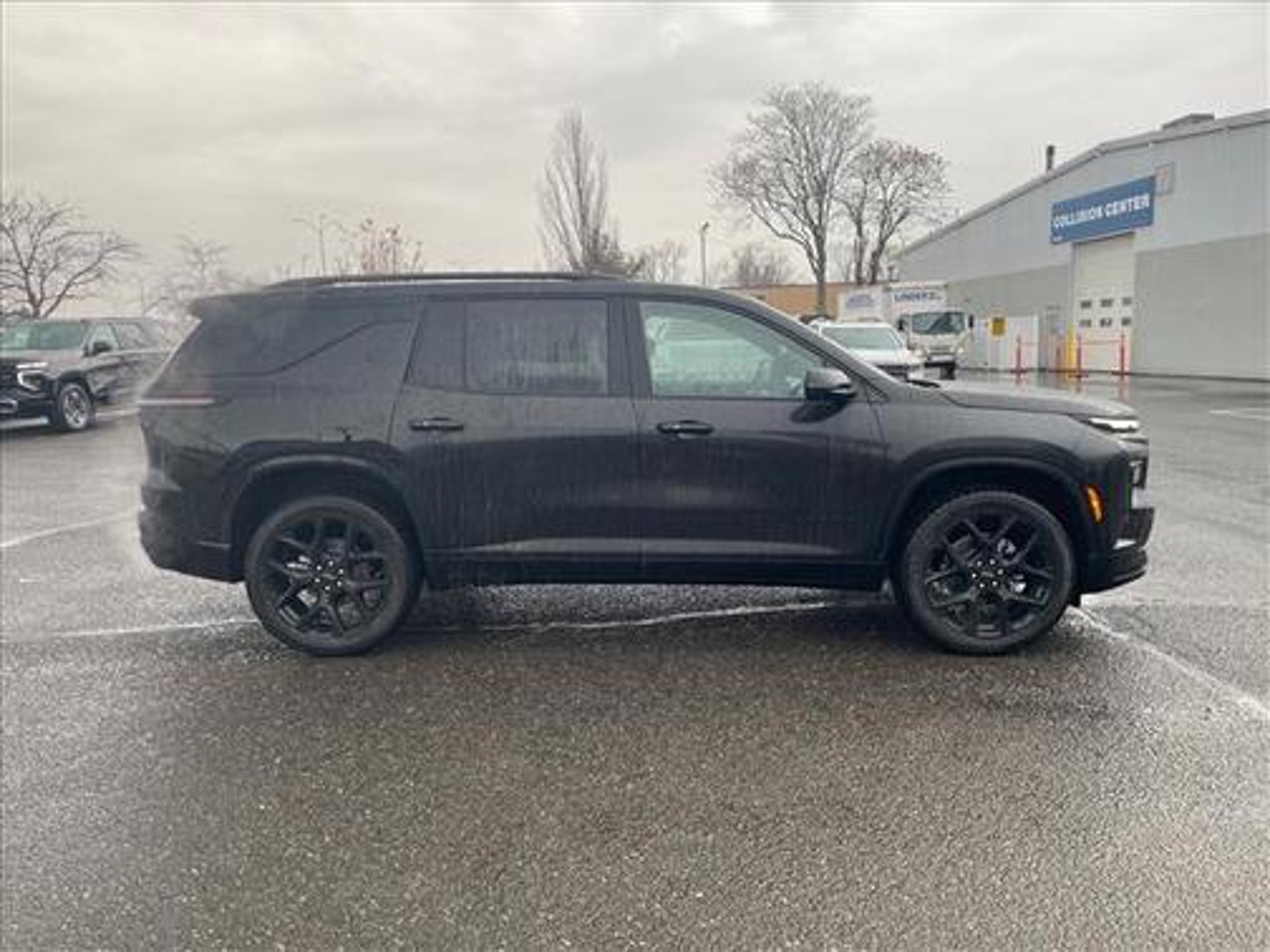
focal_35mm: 26
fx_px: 954
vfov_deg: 53.1
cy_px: 476
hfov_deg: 67.3
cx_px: 635
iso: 32
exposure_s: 1/217
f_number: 1.6
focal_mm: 4.2
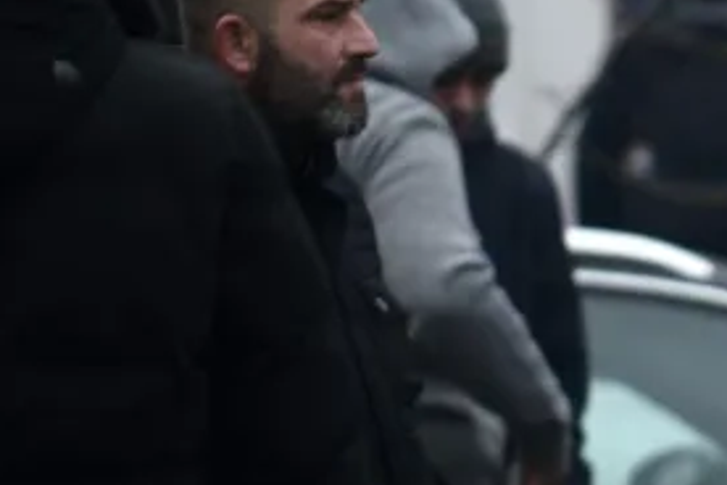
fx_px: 11126
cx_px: 996
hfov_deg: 3.7
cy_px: 170
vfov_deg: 2.5
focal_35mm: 551
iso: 125
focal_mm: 200
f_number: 2.8
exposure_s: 1/400
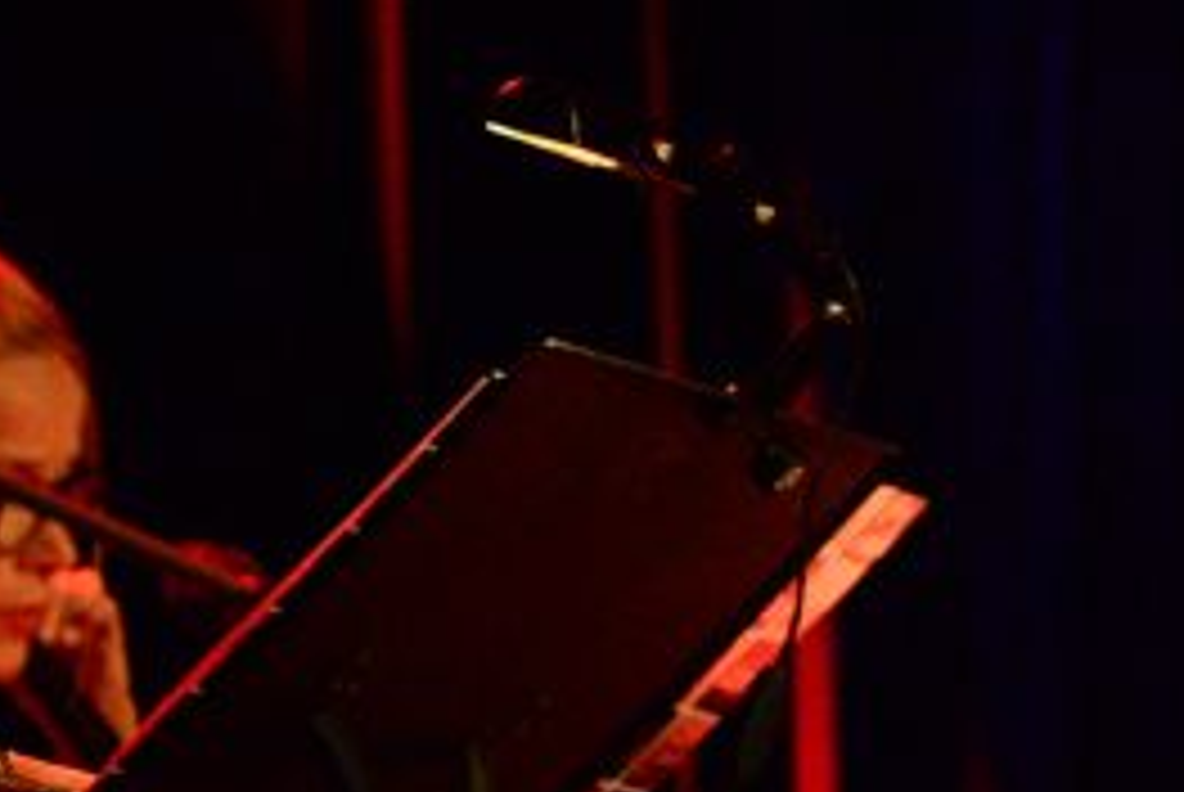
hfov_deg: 3.7
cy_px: 974
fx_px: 18010
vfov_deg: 2.5
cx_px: 2143
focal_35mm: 547
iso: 6400
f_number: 4
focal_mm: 120
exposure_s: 1/320
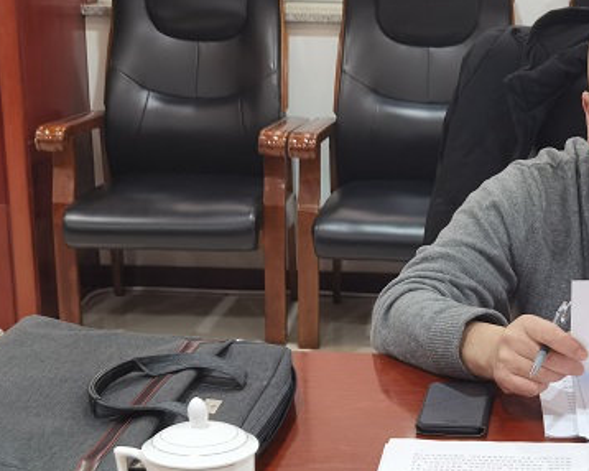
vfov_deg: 18.0
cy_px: 413
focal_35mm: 84
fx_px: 1464
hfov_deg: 22.1
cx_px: 564
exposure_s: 1/50
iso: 100
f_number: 1.9
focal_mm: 6.71
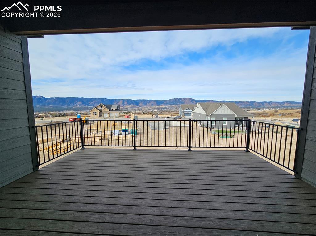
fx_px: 119
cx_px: 158
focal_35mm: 13
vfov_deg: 89.9
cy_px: 118
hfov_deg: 106.2
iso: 50
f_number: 2.2
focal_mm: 2.2
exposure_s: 1/1525
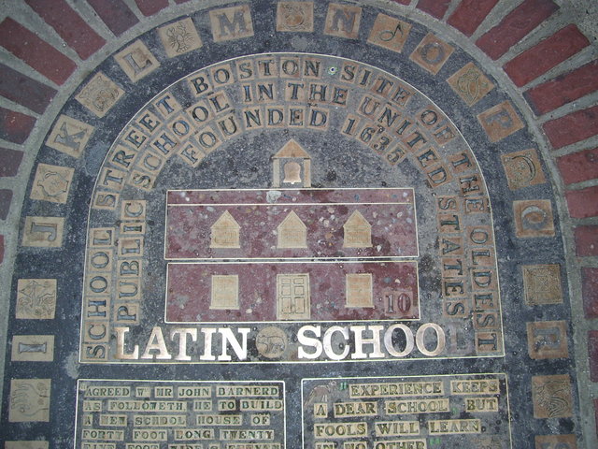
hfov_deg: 51.4
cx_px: 299
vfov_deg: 39.7
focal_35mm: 36
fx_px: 622
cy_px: 224
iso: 80
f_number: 2.7
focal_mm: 6
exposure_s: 1/60
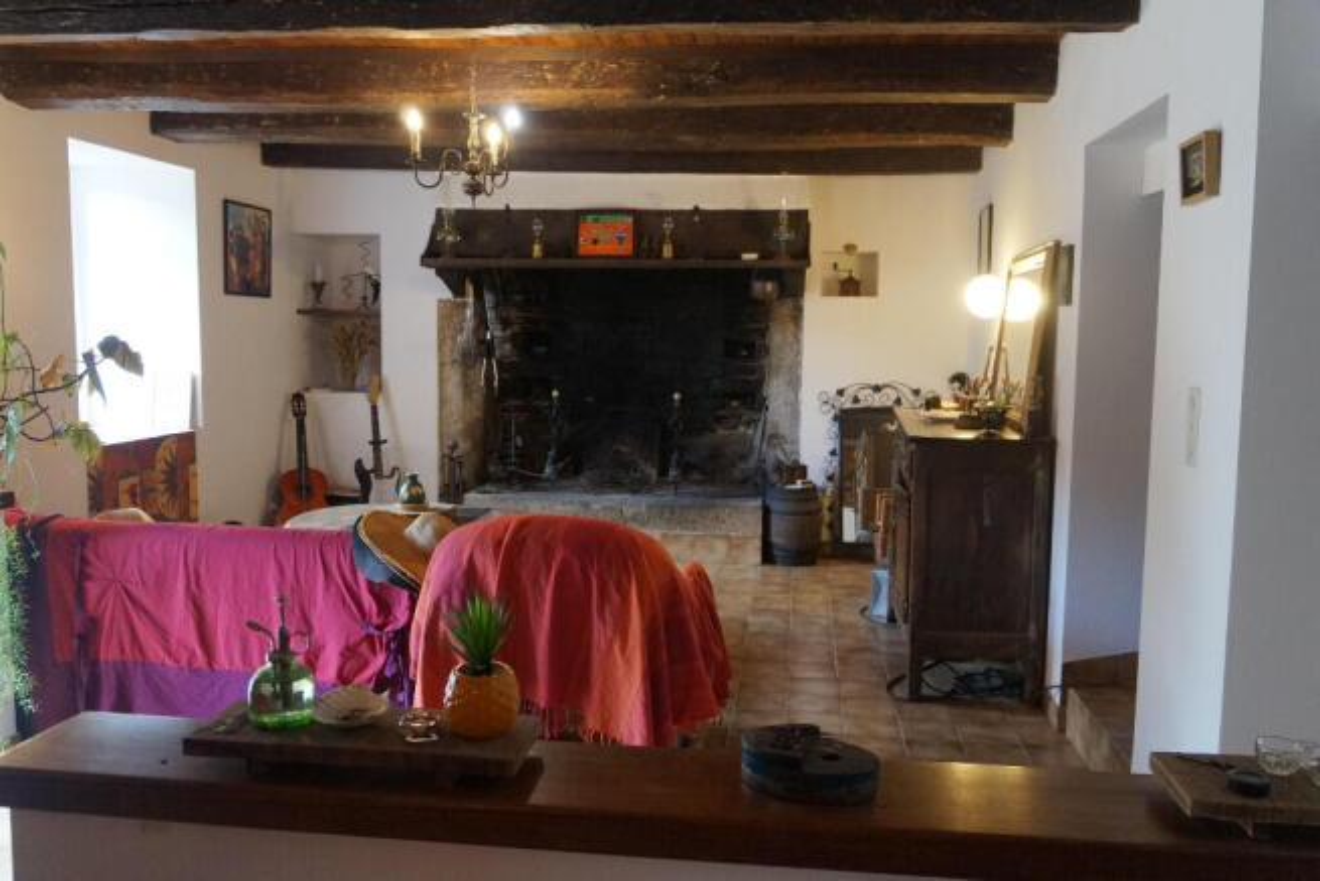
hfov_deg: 61.9
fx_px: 1100
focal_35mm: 30
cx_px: 660
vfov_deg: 43.6
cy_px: 440
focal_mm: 20
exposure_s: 1/160
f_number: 3.5
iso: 1600
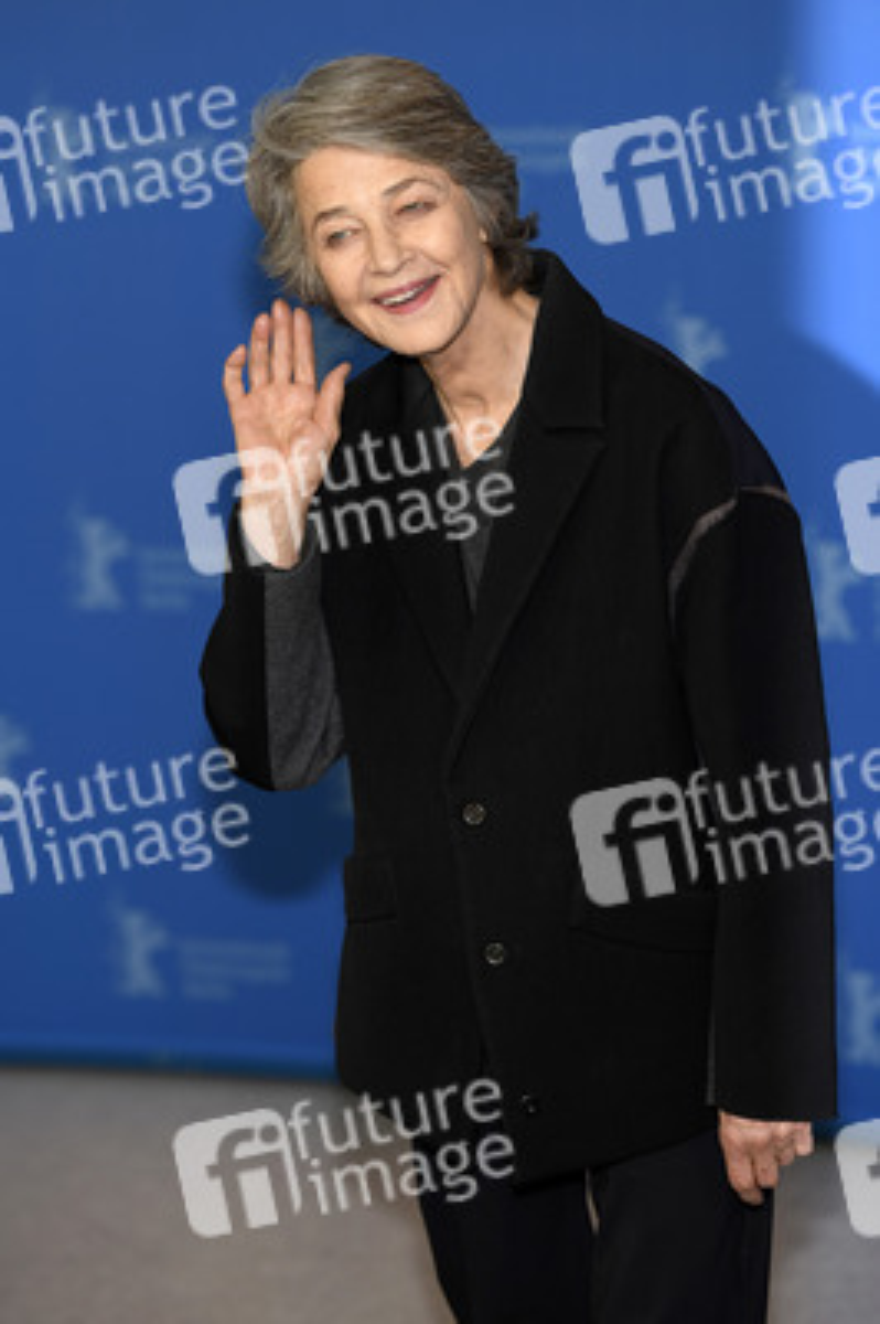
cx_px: 440
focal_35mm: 120
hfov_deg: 11.4
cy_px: 662
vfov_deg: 17.1
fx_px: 4407
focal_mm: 120
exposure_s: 1/320
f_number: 3.5
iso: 800
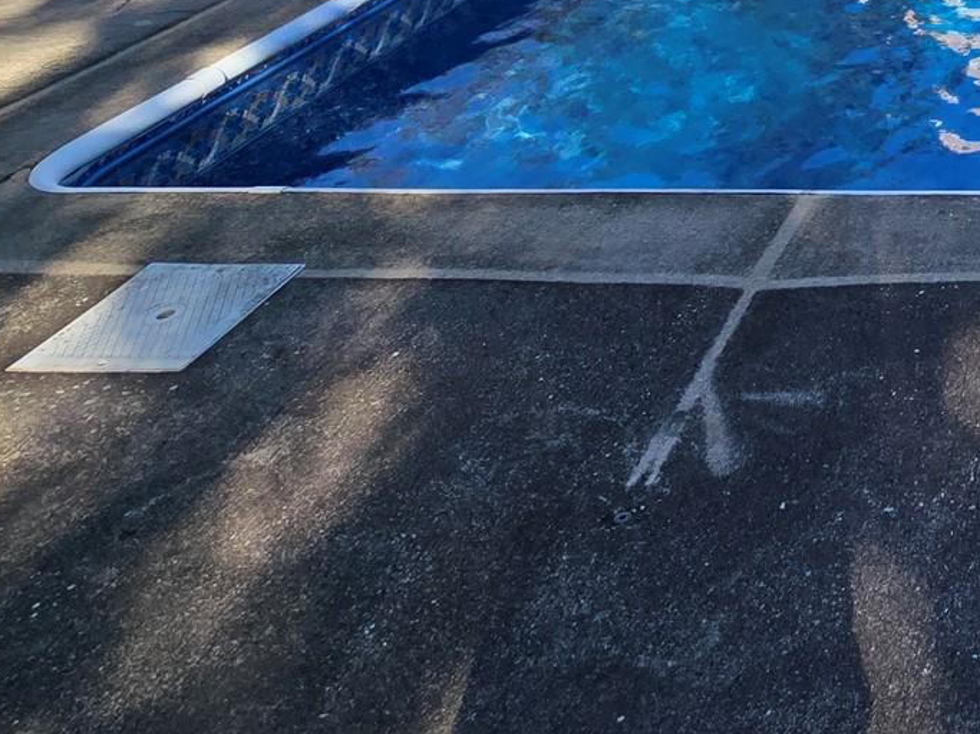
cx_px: 1224
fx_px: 1104
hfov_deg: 35.5
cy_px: -205
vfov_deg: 29.9
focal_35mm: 39
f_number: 2.2
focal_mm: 2.2
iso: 50
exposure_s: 1/852
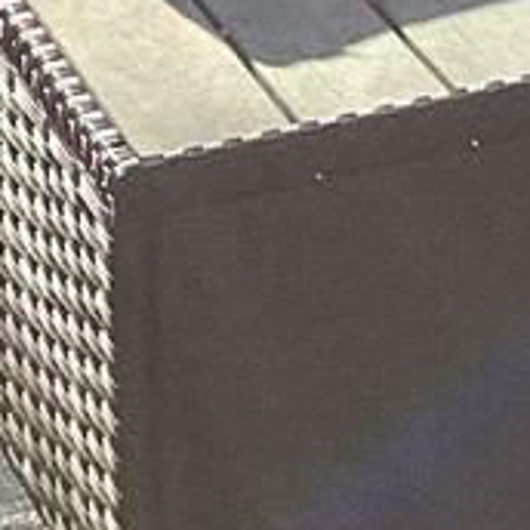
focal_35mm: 230
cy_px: -1029
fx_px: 3984
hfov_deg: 7.6
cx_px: 459
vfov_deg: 6.9
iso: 25
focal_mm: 3.3
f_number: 2.4
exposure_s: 1/369
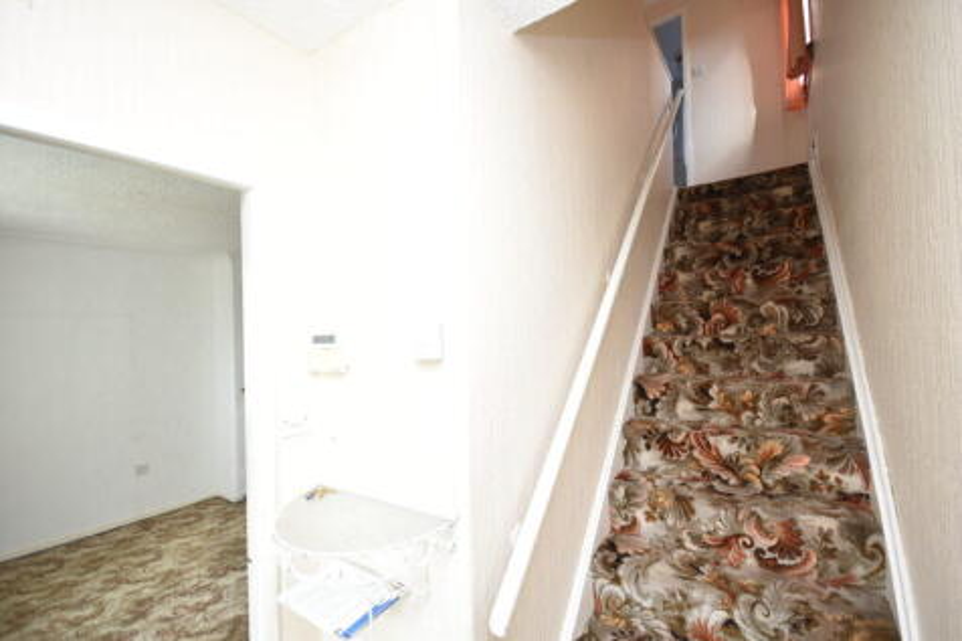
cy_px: 320
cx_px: 481
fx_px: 401
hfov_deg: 100.4
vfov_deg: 77.3
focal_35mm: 15
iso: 400
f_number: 4
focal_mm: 10
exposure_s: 1/60
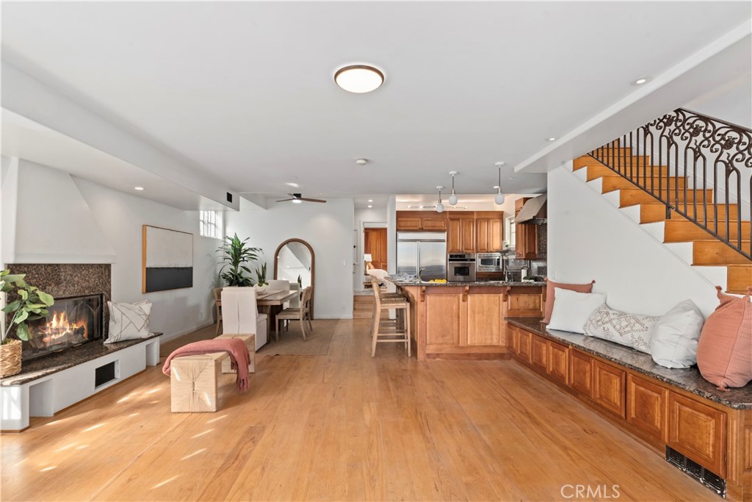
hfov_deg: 93.3
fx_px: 355
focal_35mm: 17
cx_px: 376
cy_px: 251
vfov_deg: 70.5
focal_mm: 17
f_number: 11
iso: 400
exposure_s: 1/2
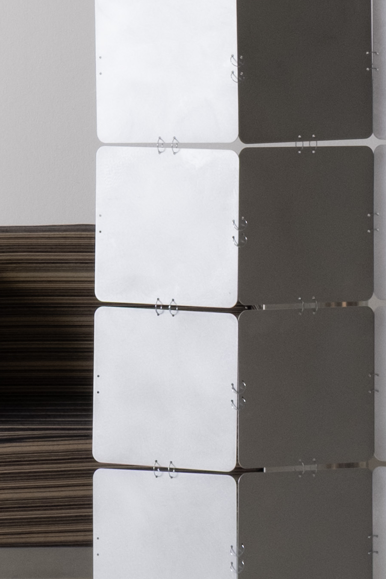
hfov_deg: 6.1
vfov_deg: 9.1
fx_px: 3635
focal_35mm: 226
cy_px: 32
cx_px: 42
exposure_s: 1/4
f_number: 11
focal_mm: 32.5
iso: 400
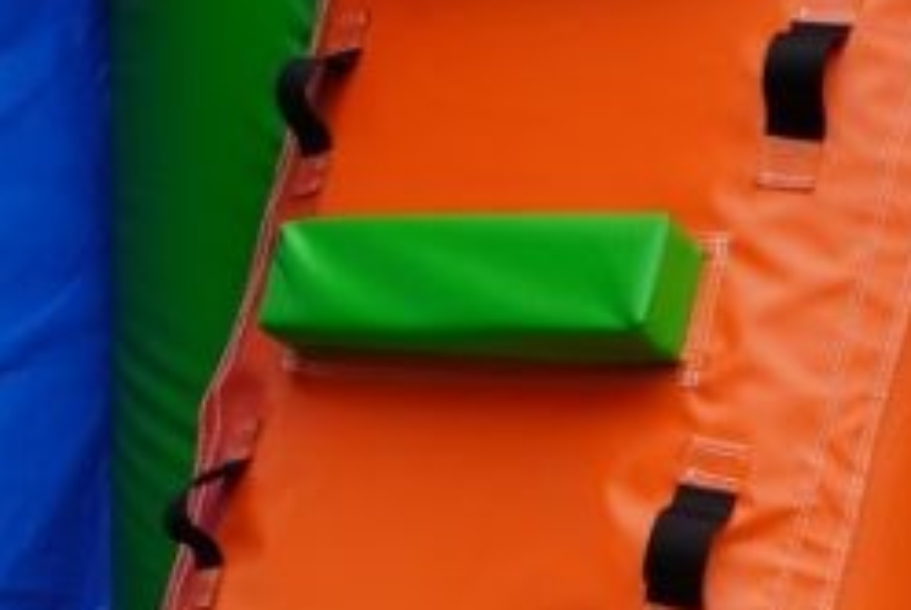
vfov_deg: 12.7
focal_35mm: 99
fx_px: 2508
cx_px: 522
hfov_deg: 20.6
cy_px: 1068
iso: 100
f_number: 7.1
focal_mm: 16
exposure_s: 1/100
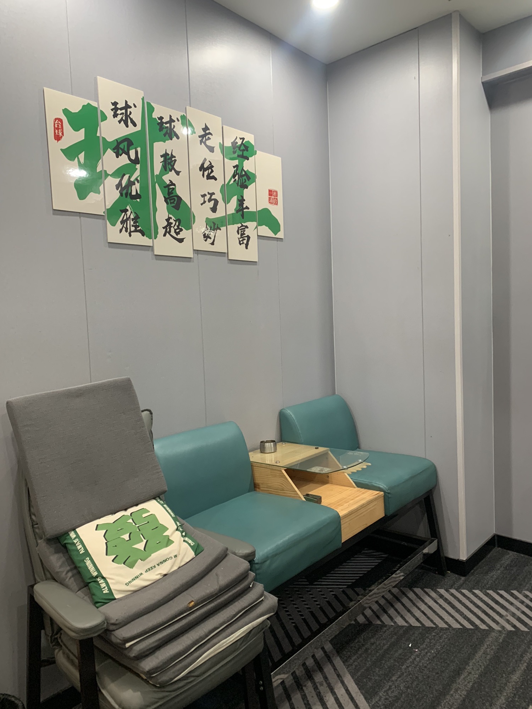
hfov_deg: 53.1
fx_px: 533
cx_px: 266
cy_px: 354
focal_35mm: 26
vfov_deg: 67.3
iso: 160
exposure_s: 1/50
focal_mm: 4.25
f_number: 1.8
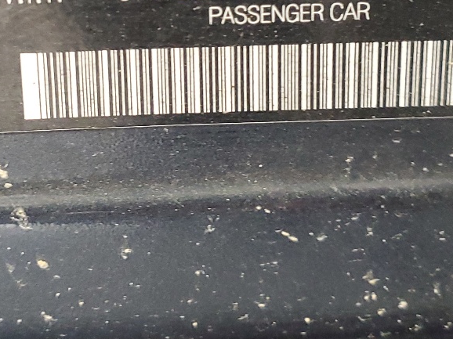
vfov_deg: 19.5
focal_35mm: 72
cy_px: -36
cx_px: 159
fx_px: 942
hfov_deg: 26.9
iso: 296
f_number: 1.5
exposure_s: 1/20
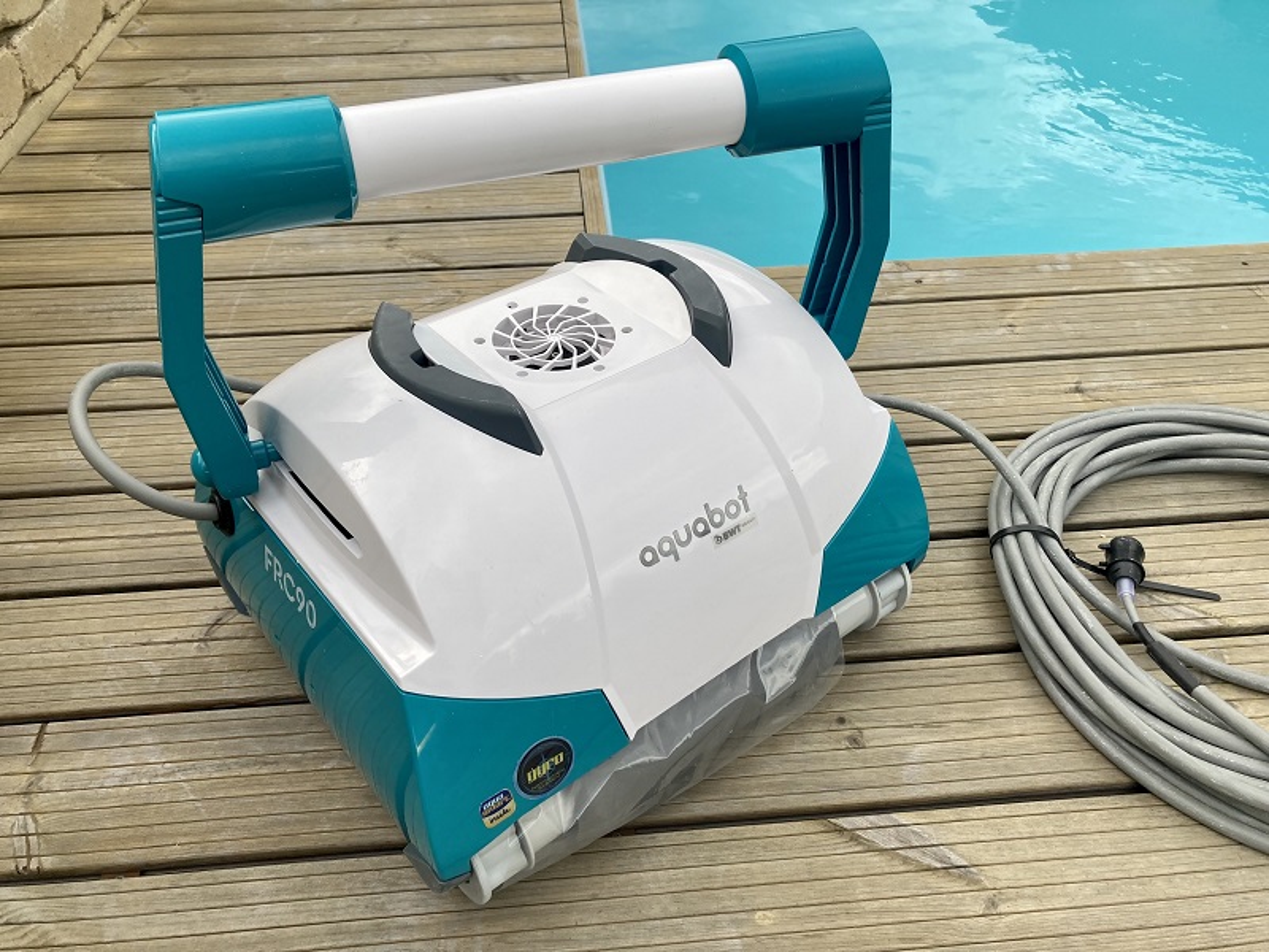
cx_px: 634
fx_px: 1026
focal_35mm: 28
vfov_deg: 49.7
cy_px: 476
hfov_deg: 63.4
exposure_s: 1/257
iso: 20
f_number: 1.8
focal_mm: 3.99
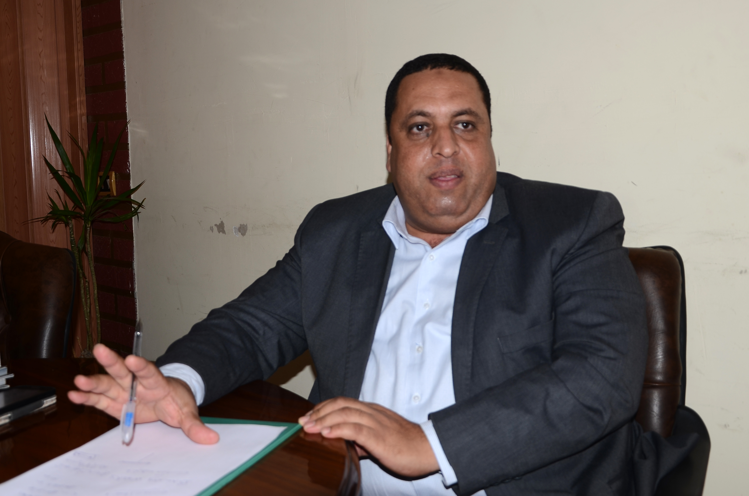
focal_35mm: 36
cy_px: 248
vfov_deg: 36.7
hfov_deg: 53.2
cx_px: 374
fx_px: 747
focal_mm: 24
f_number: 3.8
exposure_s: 1/125
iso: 100
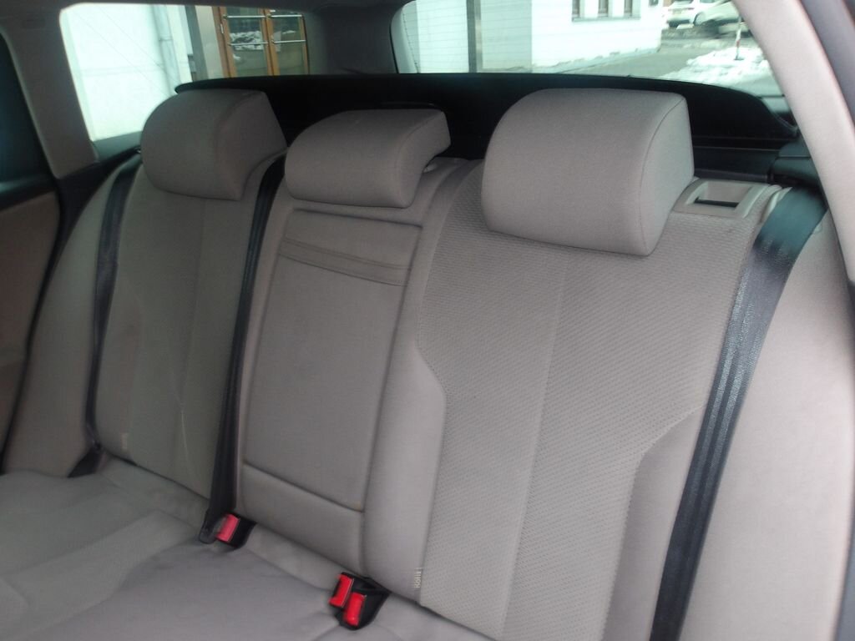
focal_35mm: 27
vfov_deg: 51.4
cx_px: 428
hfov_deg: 65.3
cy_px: 320
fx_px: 667
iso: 200
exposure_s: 1/15
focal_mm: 4.9
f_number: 3
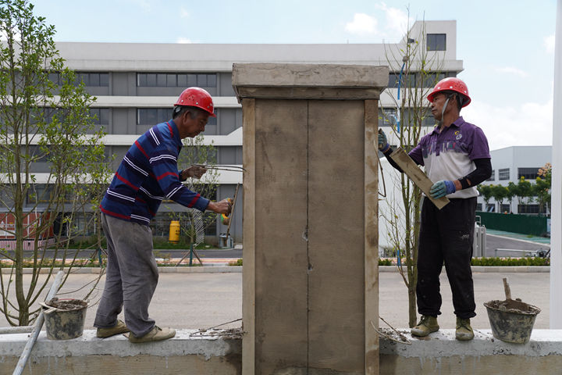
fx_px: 468
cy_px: 188
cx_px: 281
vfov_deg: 43.6
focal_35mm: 30
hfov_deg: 61.9
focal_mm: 20
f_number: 3.5
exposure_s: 1/800
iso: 100
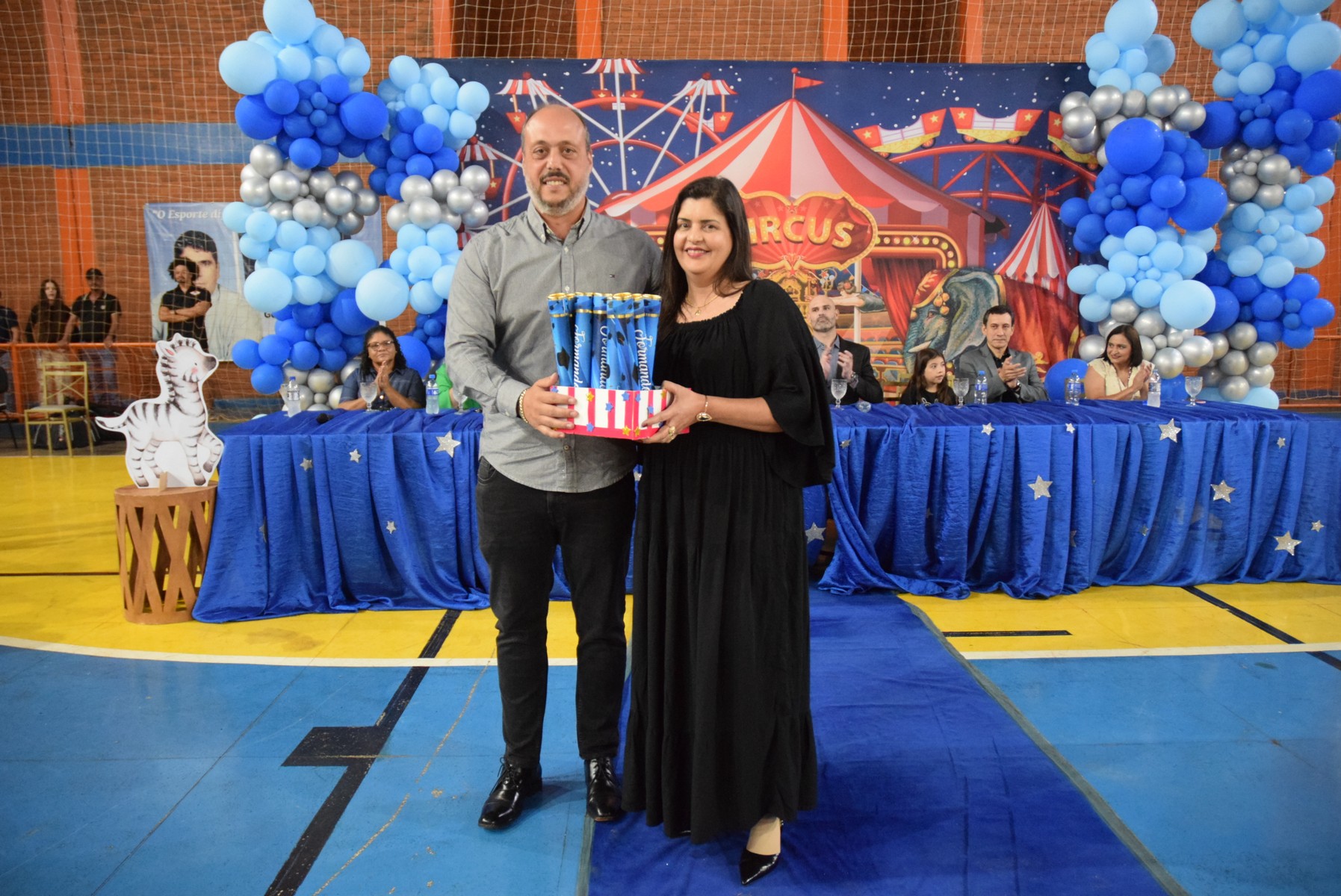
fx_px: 1007
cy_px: 448
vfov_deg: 48.0
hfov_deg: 67.3
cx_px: 670
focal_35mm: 27
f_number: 3.5
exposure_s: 1/60
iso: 3600
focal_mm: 18
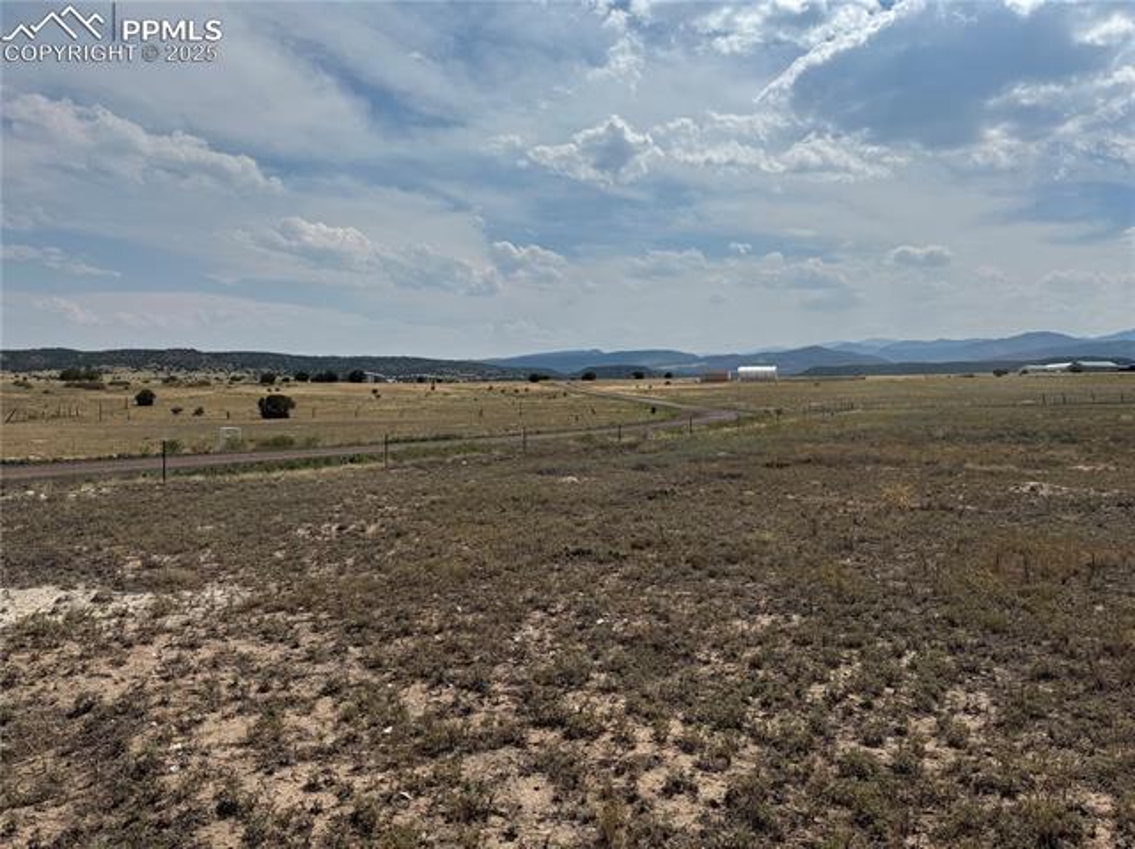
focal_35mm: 24
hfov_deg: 71.6
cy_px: 424
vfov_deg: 56.8
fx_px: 786
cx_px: 568
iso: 80
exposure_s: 1/12346
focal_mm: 6.76
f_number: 1.78
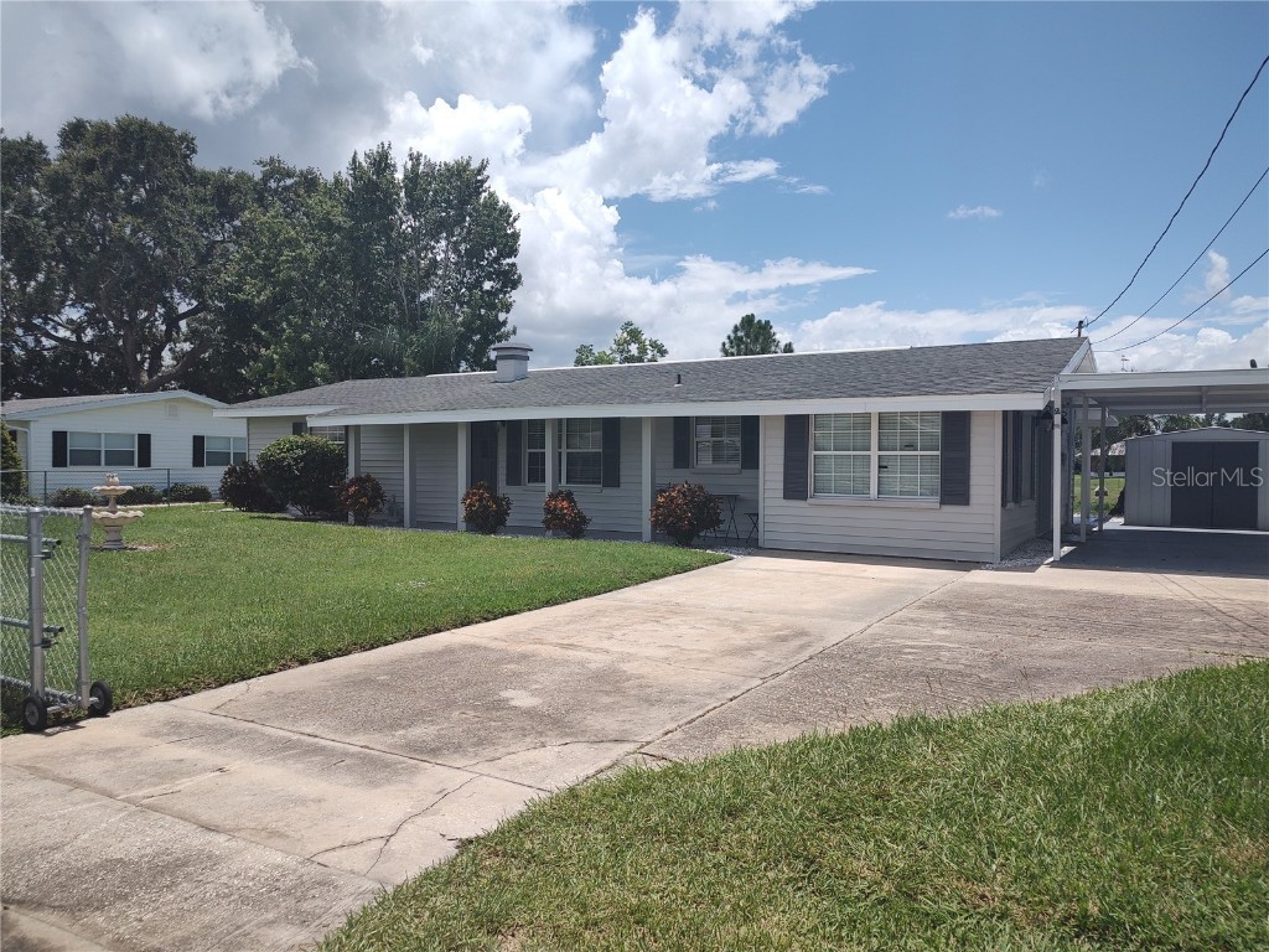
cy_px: 476
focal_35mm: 24
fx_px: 880
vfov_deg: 56.8
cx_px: 634
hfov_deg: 71.6
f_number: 1.9
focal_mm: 5.88
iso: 100
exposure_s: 1/860
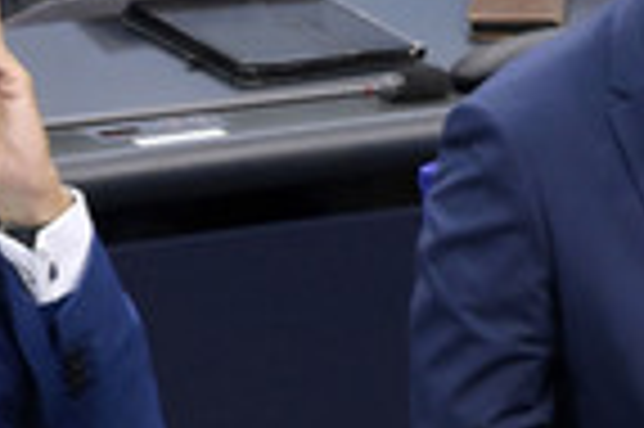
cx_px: 272
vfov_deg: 0.9
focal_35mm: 1581
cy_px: 284
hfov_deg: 1.3
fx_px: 28250
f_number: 5.6
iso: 8000
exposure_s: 1/250
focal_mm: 500
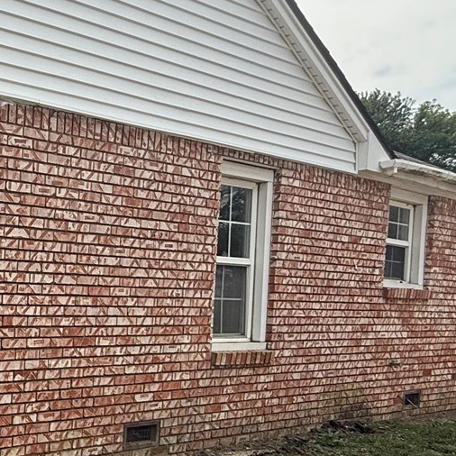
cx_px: -132
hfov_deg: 29.4
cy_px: 333
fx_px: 700
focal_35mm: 47
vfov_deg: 35.4
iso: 50
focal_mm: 2.22
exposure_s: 1/914
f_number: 2.2
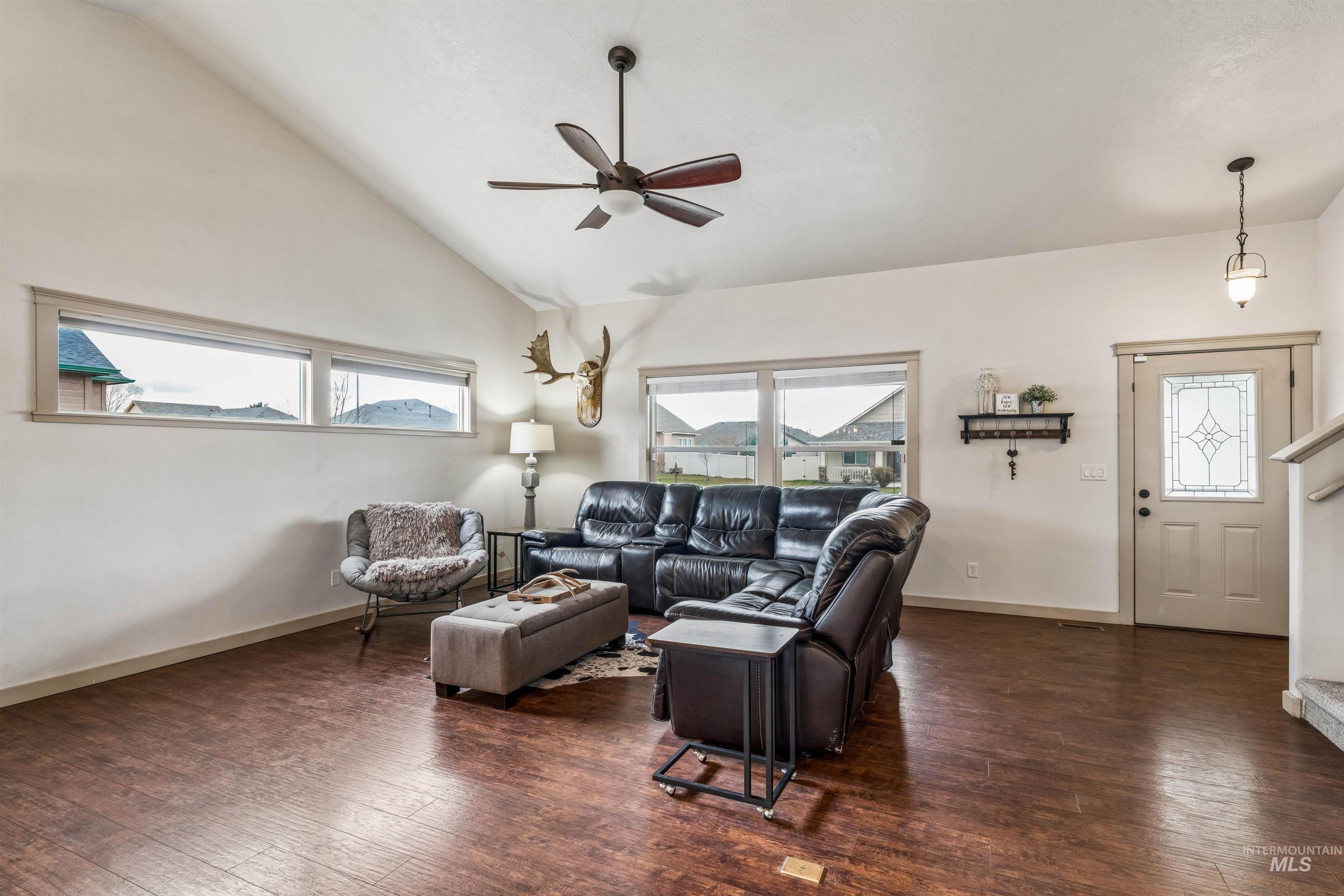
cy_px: 448
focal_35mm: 18
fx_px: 653
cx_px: 672
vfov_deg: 68.9
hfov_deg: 91.6
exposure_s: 1/4
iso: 400
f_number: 13
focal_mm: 17.5
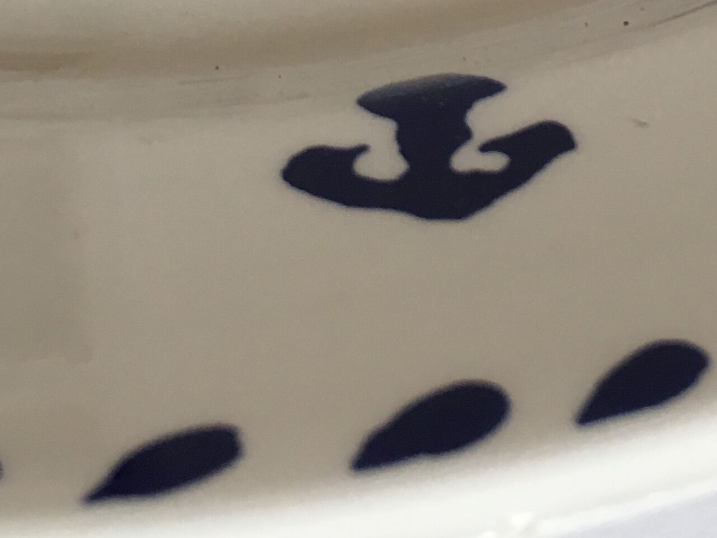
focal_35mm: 91
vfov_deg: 15.5
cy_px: -161
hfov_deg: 21.2
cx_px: 617
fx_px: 1885
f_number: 2.2
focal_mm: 4.15
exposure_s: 1/33
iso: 100
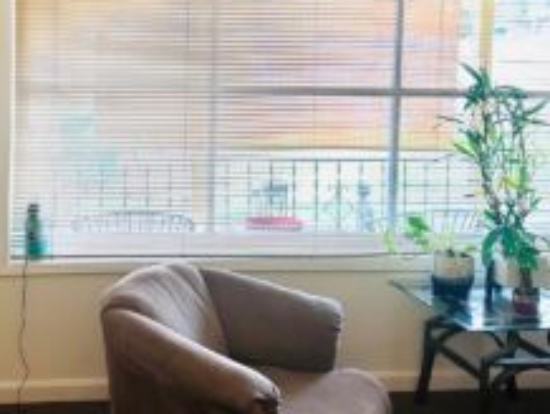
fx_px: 700
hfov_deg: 41.5
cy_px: 106
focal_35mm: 44
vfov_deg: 32.3
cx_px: 131
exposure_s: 1/121
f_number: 1.78
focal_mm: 6.86
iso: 80
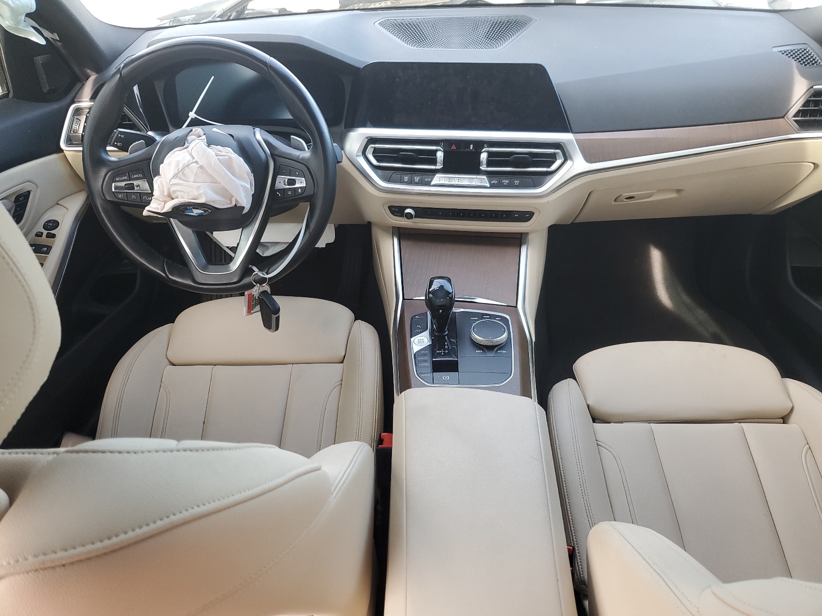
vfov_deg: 53.1
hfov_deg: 67.3
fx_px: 617
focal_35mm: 26
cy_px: 308
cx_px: 411
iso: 81
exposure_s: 1/120
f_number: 1.5
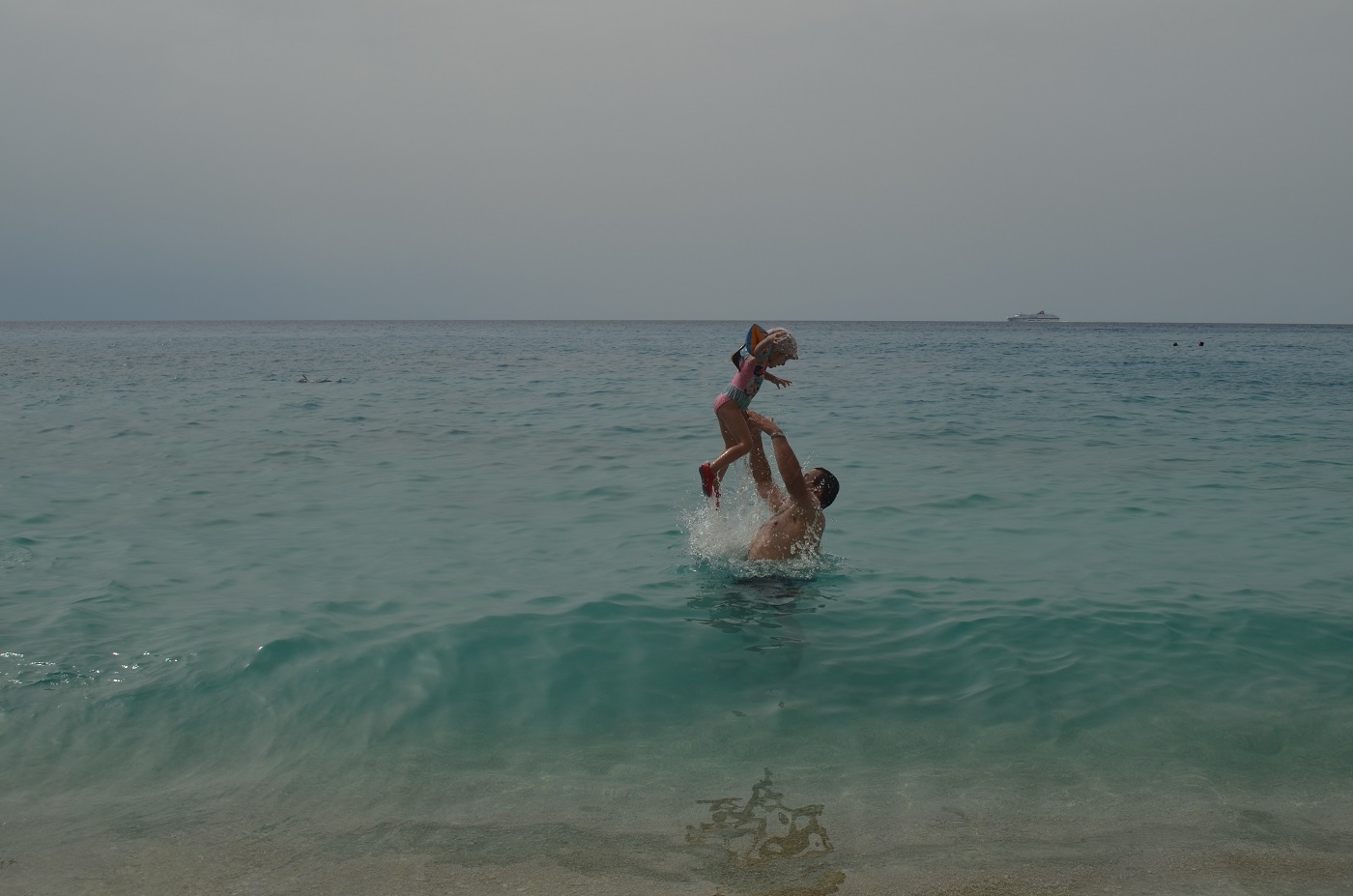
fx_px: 1350
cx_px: 676
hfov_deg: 53.2
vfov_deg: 36.7
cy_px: 448
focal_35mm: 36
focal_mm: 24
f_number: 6.7
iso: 100
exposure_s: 1/350
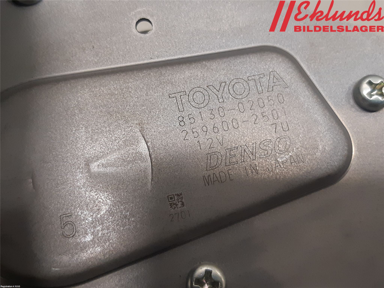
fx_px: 288
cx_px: 192
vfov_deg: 53.1
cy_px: 144
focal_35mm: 26
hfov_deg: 67.3
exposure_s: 1/50
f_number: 1.7
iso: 200
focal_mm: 3.93
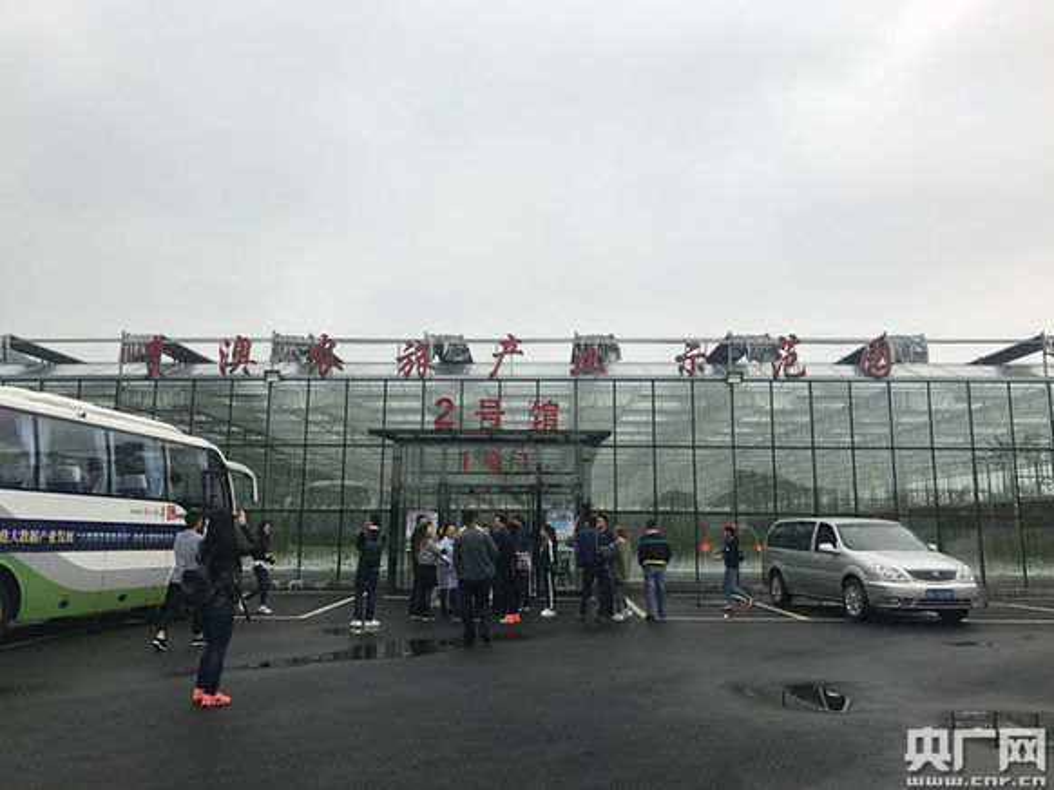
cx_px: 527
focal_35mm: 28
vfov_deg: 49.7
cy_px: 395
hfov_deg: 63.5
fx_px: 852
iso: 20
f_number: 1.8
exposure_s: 1/310
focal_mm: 3.99
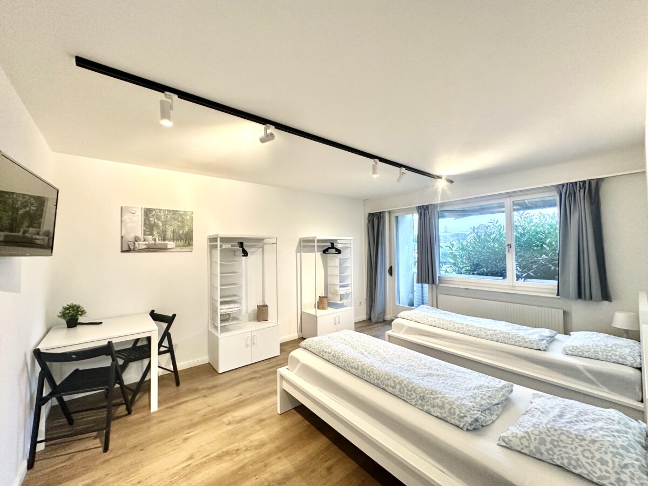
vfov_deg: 85.7
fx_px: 262
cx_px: 324
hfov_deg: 102.1
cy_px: 243
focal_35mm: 14
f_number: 2.2
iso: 250
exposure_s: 1/100
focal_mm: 2.22
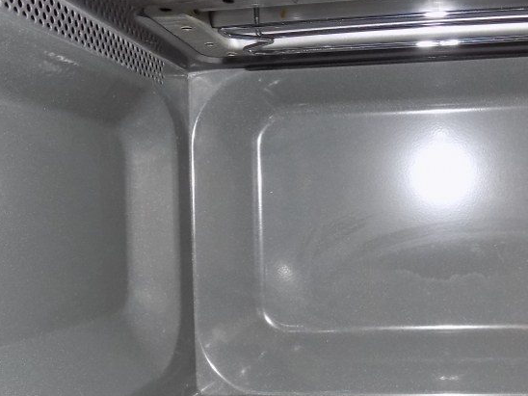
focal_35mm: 43
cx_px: 351
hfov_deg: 43.3
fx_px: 656
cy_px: 220
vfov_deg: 33.6
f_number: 3.1
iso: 200
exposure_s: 1/30
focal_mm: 4
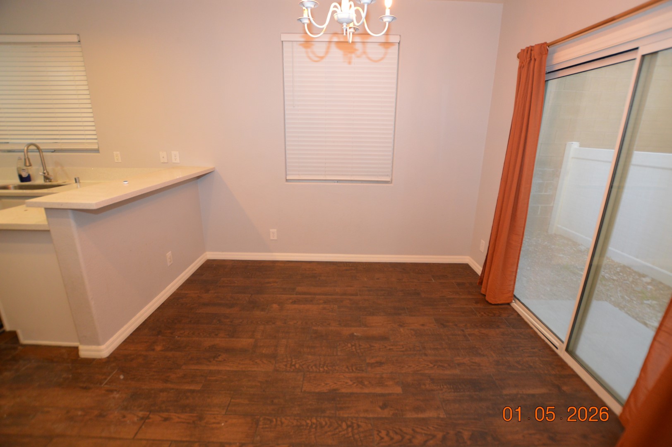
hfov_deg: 100.4
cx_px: 336
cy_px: 224
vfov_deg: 77.2
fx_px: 280
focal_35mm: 15
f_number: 3.5
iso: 800
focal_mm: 10
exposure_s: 1/60
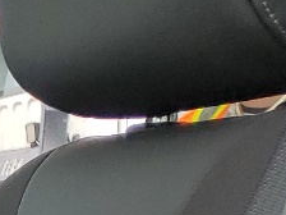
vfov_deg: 7.1
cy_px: 660
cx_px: -706
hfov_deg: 8.2
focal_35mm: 186
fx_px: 1537
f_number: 1.5
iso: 50
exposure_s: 1/667
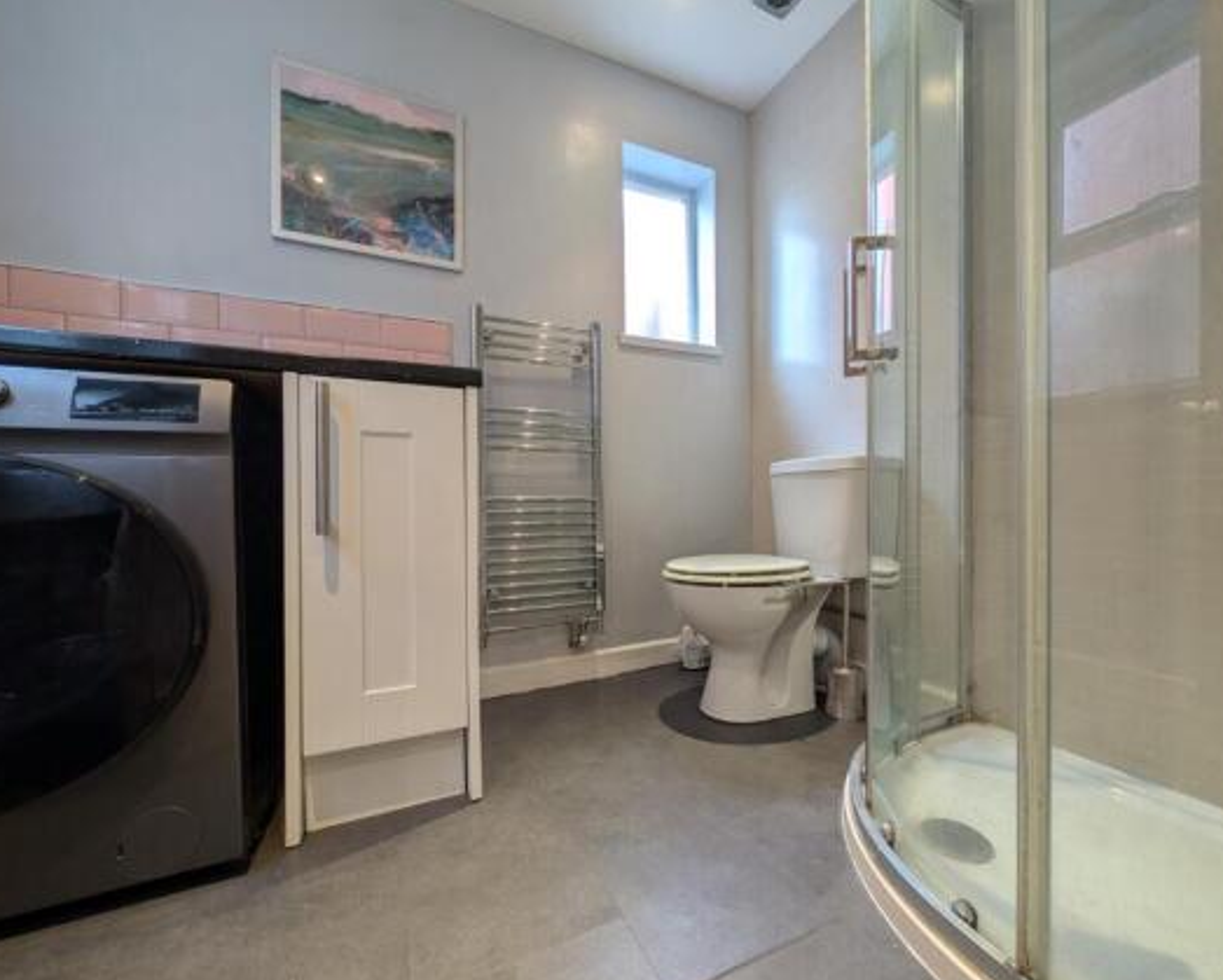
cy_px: 504
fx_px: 471
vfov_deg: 92.3
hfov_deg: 104.8
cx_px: 627
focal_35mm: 13
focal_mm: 2.02
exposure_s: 1/25
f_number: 1.7
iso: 61
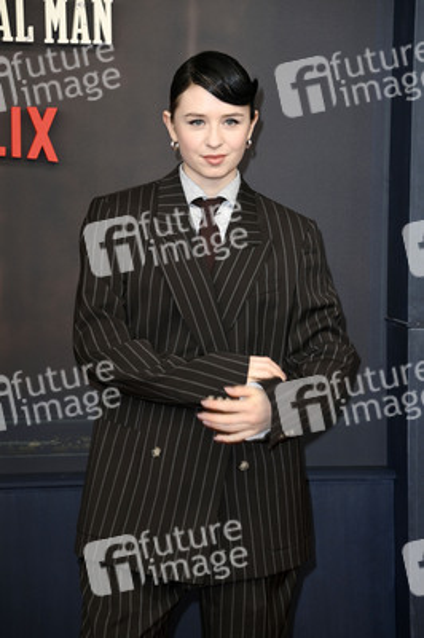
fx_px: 2159
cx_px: 212
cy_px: 319
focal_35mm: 122
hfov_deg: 11.2
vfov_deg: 16.8
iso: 500
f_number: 5.6
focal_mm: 122
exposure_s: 1/250
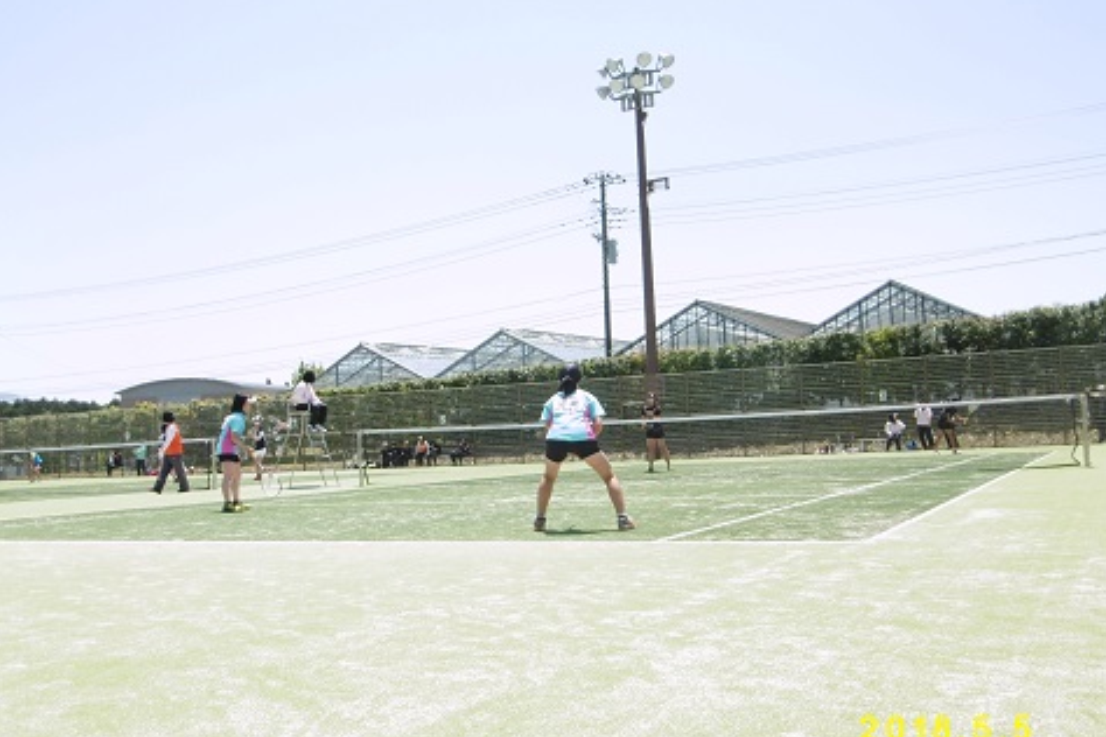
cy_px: 387
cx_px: 558
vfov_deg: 33.4
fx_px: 1229
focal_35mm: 40
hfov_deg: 48.5
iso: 100
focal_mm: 6.8
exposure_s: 1/400
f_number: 3.7
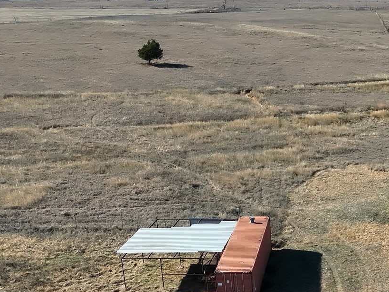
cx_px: 370
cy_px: 295
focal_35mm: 60
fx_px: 674
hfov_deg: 30.4
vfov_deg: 23.4
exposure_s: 1/5000
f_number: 1.7
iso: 200
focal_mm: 6.72
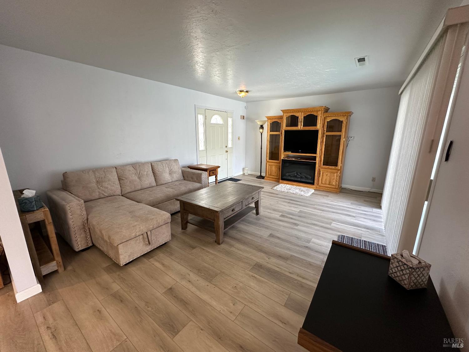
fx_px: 190
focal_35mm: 14
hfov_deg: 102.1
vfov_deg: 85.7
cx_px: 234
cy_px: 176
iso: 200
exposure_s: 1/120
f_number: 2.2
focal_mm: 2.22
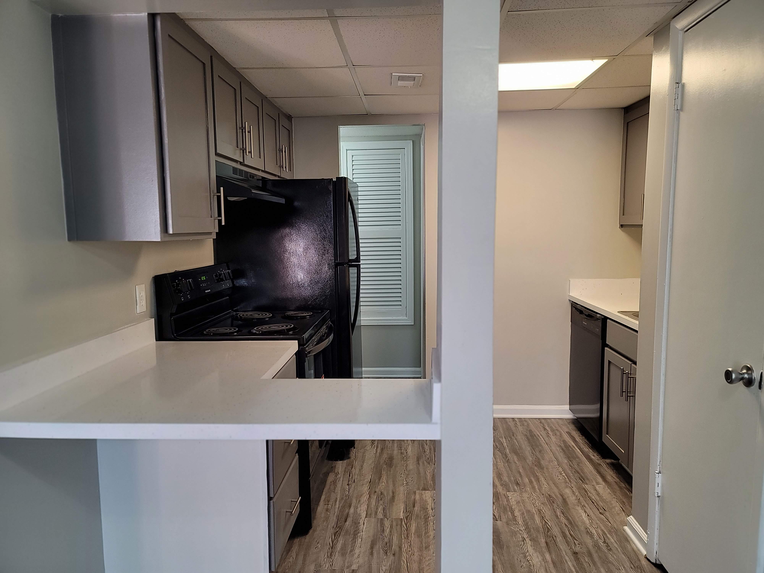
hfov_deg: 69.4
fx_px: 552
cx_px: 382
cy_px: 286
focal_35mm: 25
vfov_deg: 54.9
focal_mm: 7
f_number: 1.8
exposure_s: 1/119
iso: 200
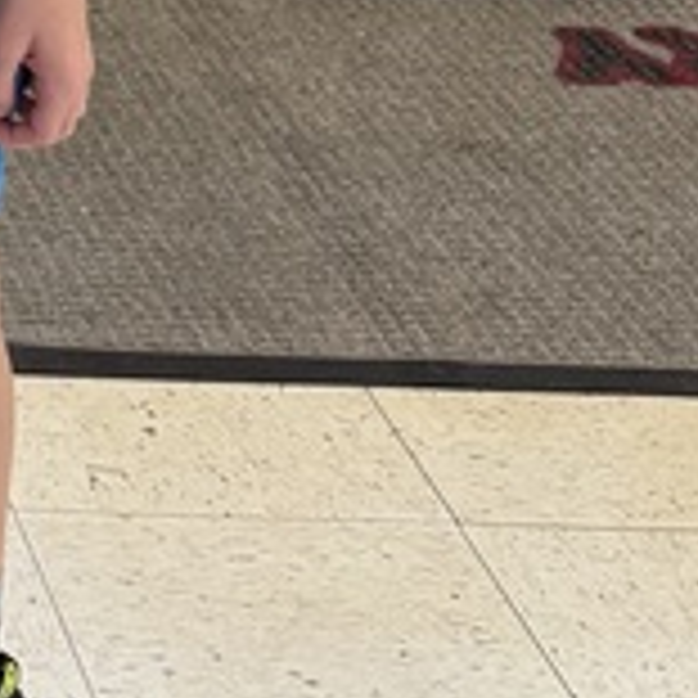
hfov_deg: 10.9
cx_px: -860
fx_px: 3194
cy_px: -446
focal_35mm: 140
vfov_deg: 11.8
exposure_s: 1/60
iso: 160
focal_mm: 6.76
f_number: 1.78
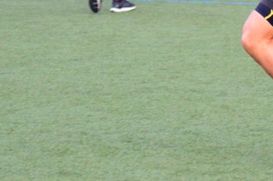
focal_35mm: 432
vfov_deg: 3.2
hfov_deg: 4.8
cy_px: -107
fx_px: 3274
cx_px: 308
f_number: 4
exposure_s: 1/320
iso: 2800
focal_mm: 90
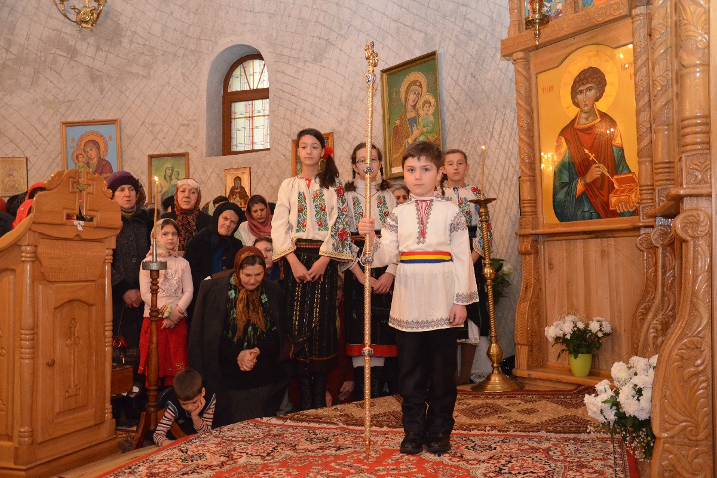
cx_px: 358
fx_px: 657
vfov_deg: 40.0
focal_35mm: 33
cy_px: 239
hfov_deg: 57.2
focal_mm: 22
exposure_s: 1/60
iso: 3200
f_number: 4
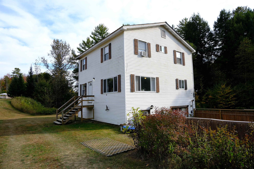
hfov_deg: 76.1
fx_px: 162
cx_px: 127
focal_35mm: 23
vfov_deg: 55.1
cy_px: 84
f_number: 5.6
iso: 160
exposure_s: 1/250
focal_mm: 15
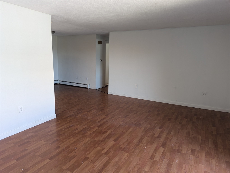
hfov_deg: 71.5
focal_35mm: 24
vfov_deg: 56.9
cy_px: 86
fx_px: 160
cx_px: 115
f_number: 1.85
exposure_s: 1/27.1
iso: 50
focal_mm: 6.81
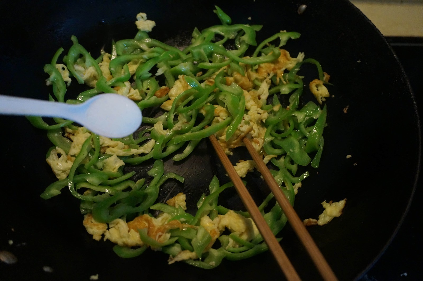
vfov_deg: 39.9
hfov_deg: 57.3
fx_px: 387
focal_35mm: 33
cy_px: 140
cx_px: 212
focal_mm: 22
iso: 3200
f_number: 4
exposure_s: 1/60
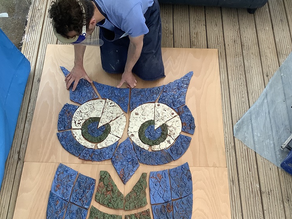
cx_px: 147
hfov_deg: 44.8
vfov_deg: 34.2
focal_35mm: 42
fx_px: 354
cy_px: 133
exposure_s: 1/100
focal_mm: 3.3
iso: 50
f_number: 2.4
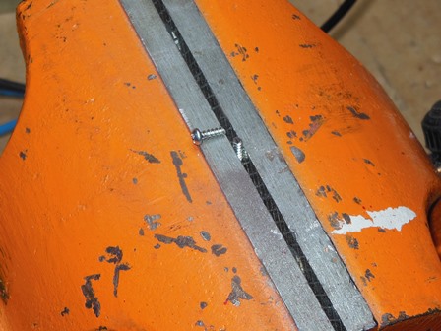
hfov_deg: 22.5
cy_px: 166
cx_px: 220
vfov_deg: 17.0
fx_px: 1108
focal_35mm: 87
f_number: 4.6
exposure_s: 1/60
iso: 125
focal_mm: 15.5
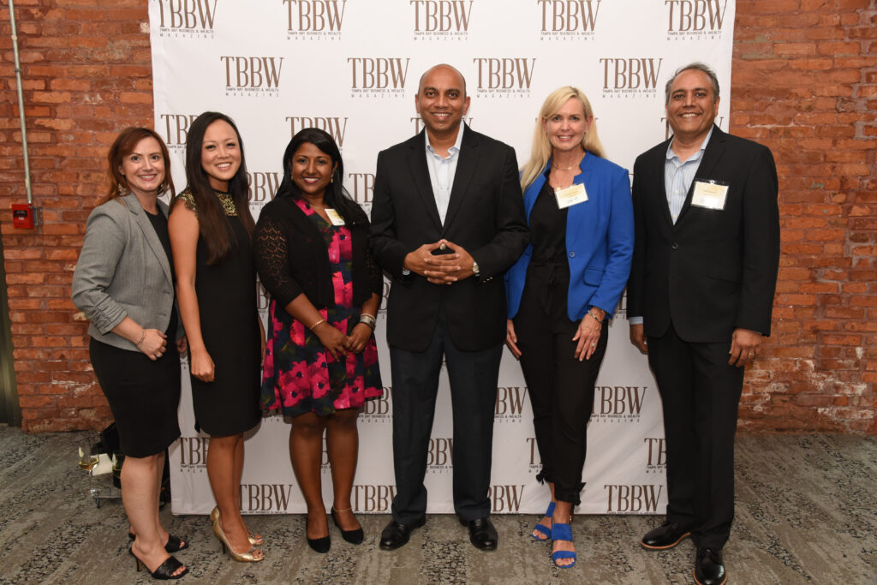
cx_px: 438
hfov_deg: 61.9
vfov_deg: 43.6
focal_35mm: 30
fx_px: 731
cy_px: 292
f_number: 8
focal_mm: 30
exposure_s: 1/60
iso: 1000
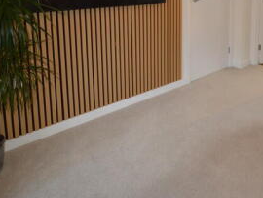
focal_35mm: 35
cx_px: 261
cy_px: 20
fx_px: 266
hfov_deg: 44.9
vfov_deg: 38.1
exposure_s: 1/60
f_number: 4
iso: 400
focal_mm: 10
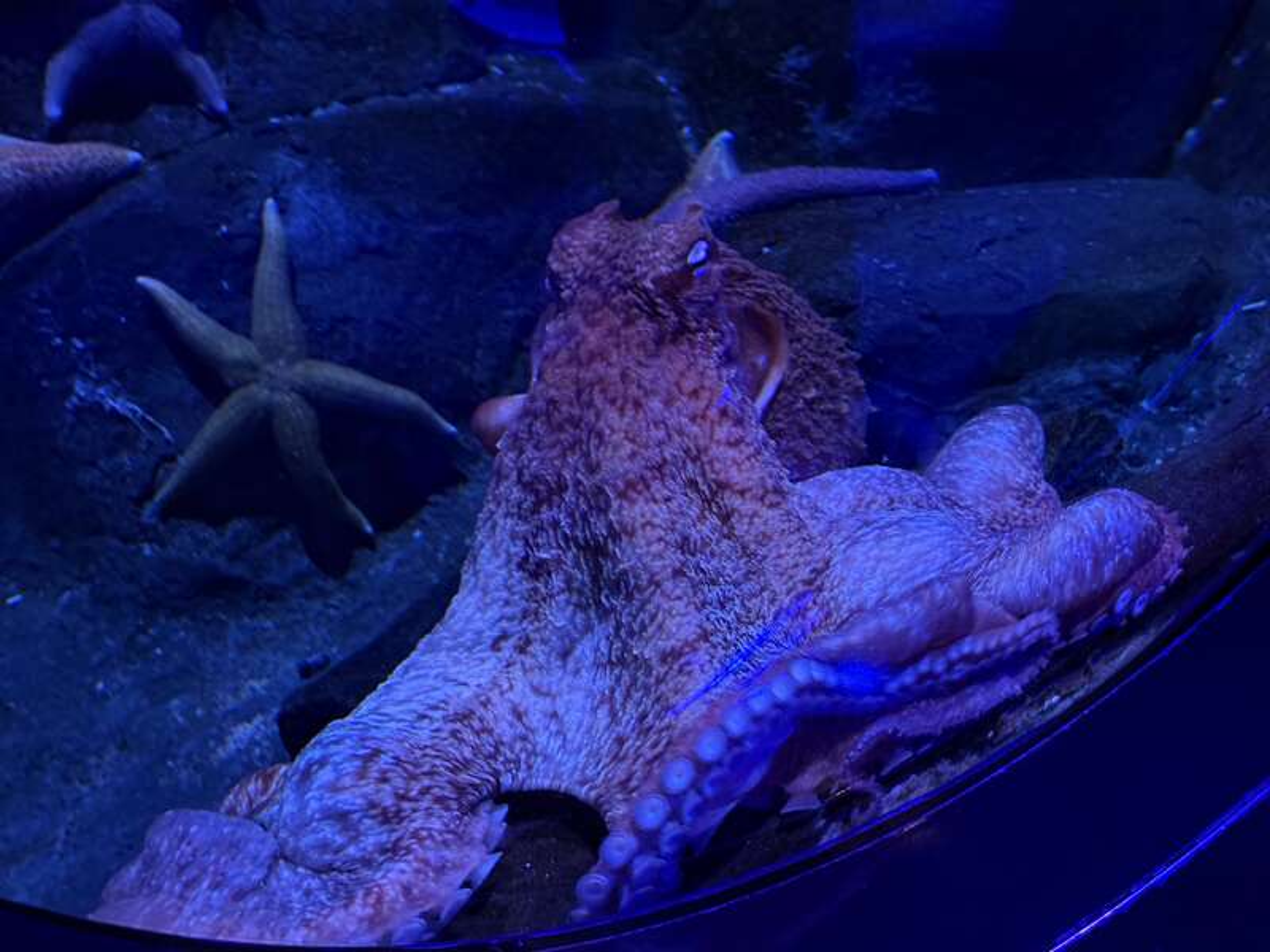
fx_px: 1761
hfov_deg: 39.7
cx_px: 635
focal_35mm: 48
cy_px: 476
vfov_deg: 30.3
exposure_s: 1/20
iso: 800
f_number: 1.78
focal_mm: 6.76
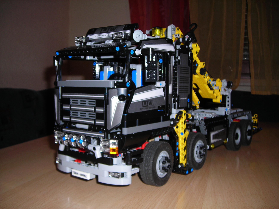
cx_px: 140
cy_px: 104
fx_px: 306
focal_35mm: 38
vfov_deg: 37.7
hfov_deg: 49.0
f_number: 3.2
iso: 50
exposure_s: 1/60.1
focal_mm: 6.3
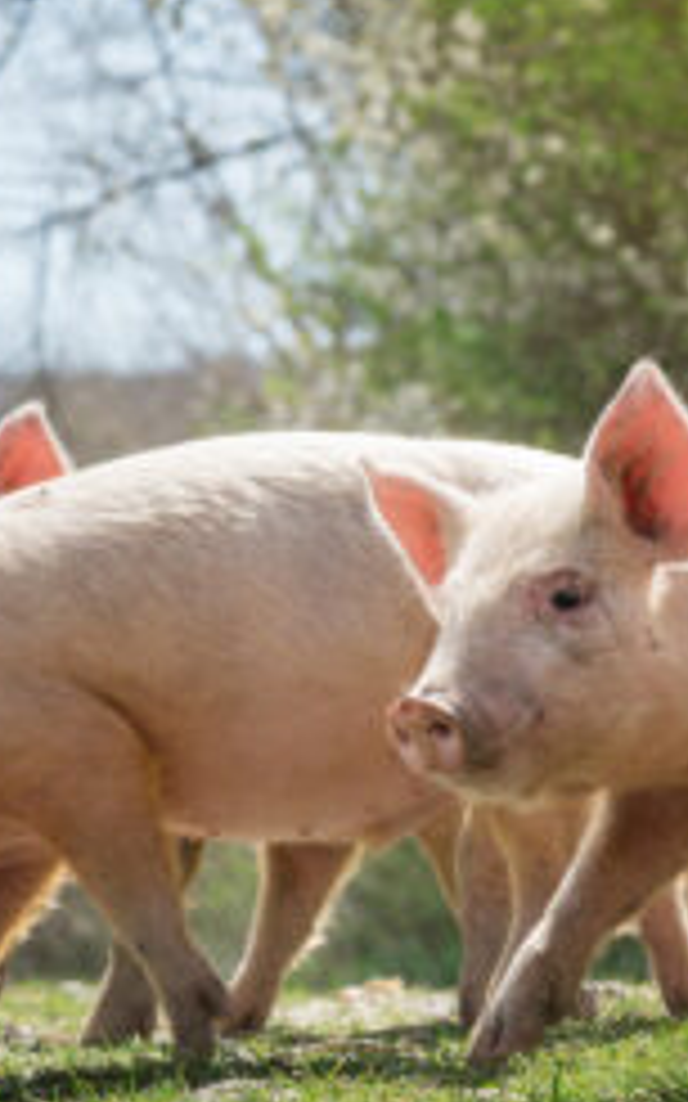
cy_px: 576
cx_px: 549
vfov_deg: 7.1
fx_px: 8853
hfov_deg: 4.4
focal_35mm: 295
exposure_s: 1/500
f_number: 8
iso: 320
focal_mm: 105
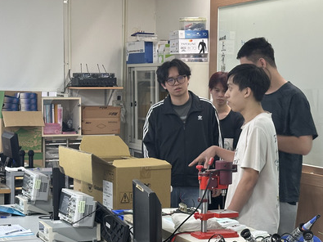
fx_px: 793
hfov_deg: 23.0
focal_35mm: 85
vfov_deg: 17.3
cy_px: 152
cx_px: 130
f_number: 1.78
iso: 125
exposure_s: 1/60
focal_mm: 6.86
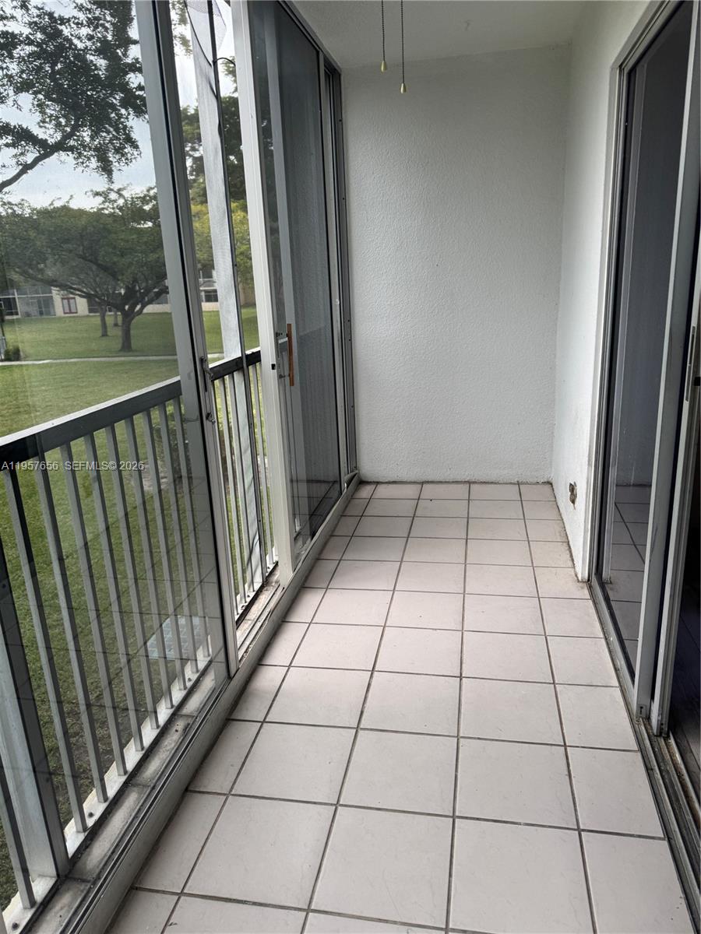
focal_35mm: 24
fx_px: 648
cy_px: 467
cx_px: 350
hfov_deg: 56.8
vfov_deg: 71.6
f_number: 1.78
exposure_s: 1/121
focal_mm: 6.76
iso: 125
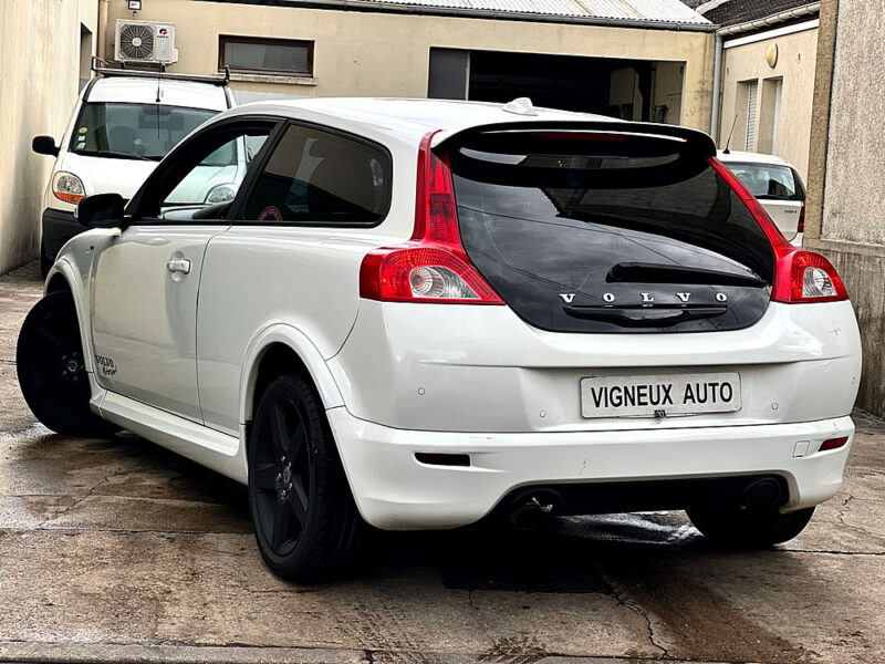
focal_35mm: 77
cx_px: 442
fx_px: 1969
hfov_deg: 25.3
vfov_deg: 19.1
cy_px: 332
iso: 25
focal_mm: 9
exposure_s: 1/121
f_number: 2.8
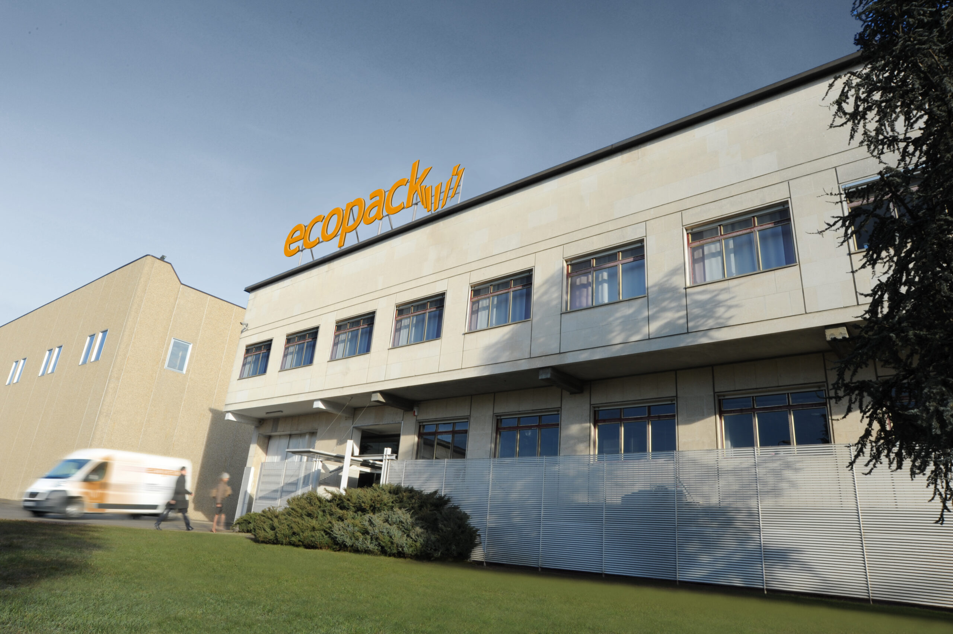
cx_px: 476
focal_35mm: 23
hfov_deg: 76.1
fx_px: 608
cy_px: 317
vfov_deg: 55.0
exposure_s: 1/30
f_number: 25
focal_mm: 23
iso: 200
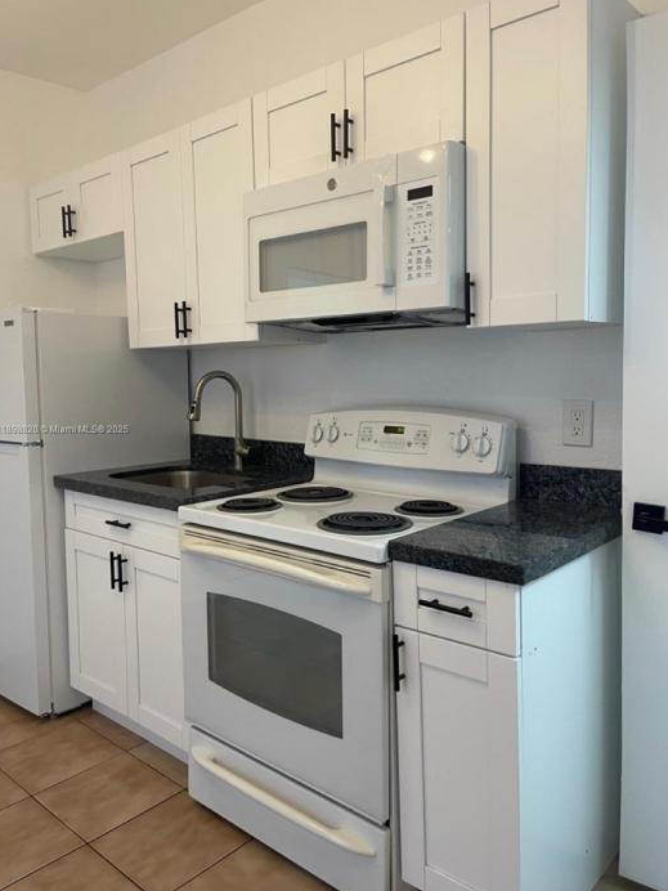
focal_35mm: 26
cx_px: 335
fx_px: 669
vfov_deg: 67.3
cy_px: 430
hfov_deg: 53.1
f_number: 1.6
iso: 160
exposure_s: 1/60
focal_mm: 5.1
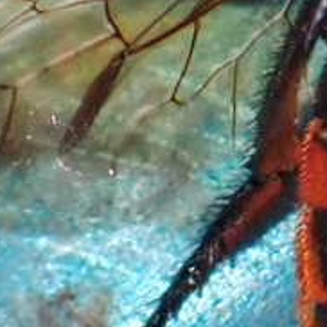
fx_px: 5910
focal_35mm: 553
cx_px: 499
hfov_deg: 3.2
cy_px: -84
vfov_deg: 3.2
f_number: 14
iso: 800
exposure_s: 1/100
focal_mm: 18
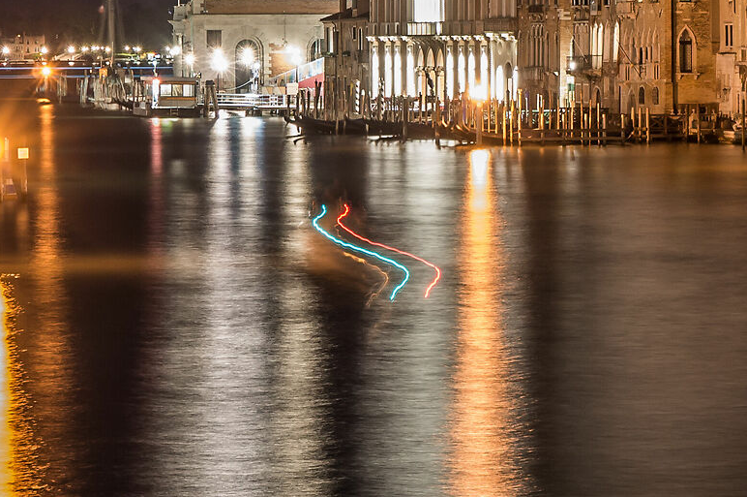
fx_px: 4737
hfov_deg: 9.0
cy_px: 78
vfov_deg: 6.0
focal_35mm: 229
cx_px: 686
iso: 200
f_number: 7.1
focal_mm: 49
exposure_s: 30
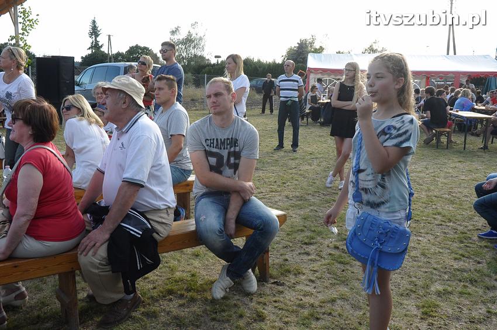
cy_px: 165
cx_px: 248
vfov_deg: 39.9
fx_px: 455
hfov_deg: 57.3
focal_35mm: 33
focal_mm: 22
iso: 800
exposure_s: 1/400
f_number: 10
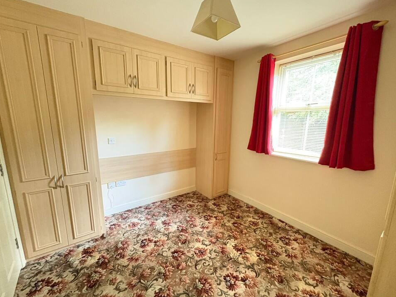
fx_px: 172
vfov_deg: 81.7
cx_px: 193
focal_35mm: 15
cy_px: 151
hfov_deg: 98.1
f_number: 2.2
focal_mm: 2.22
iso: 1000
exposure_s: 1/31
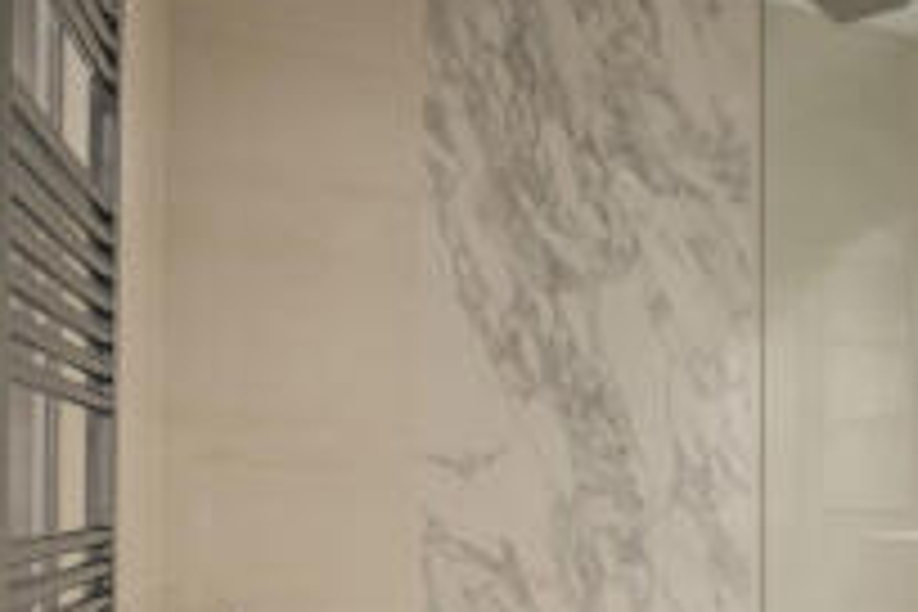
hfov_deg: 49.0
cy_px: 484
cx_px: 814
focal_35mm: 35
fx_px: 892
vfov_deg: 36.6
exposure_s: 1/4
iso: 160
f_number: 7.1
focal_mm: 10
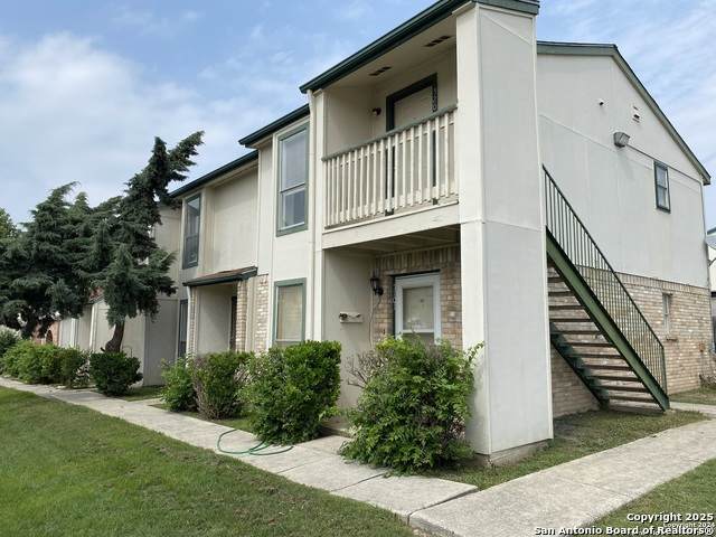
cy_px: 268
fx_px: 538
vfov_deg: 53.1
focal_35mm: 26
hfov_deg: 67.3
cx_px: 358
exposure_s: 1/3300
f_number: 1.8
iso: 32
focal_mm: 4.25
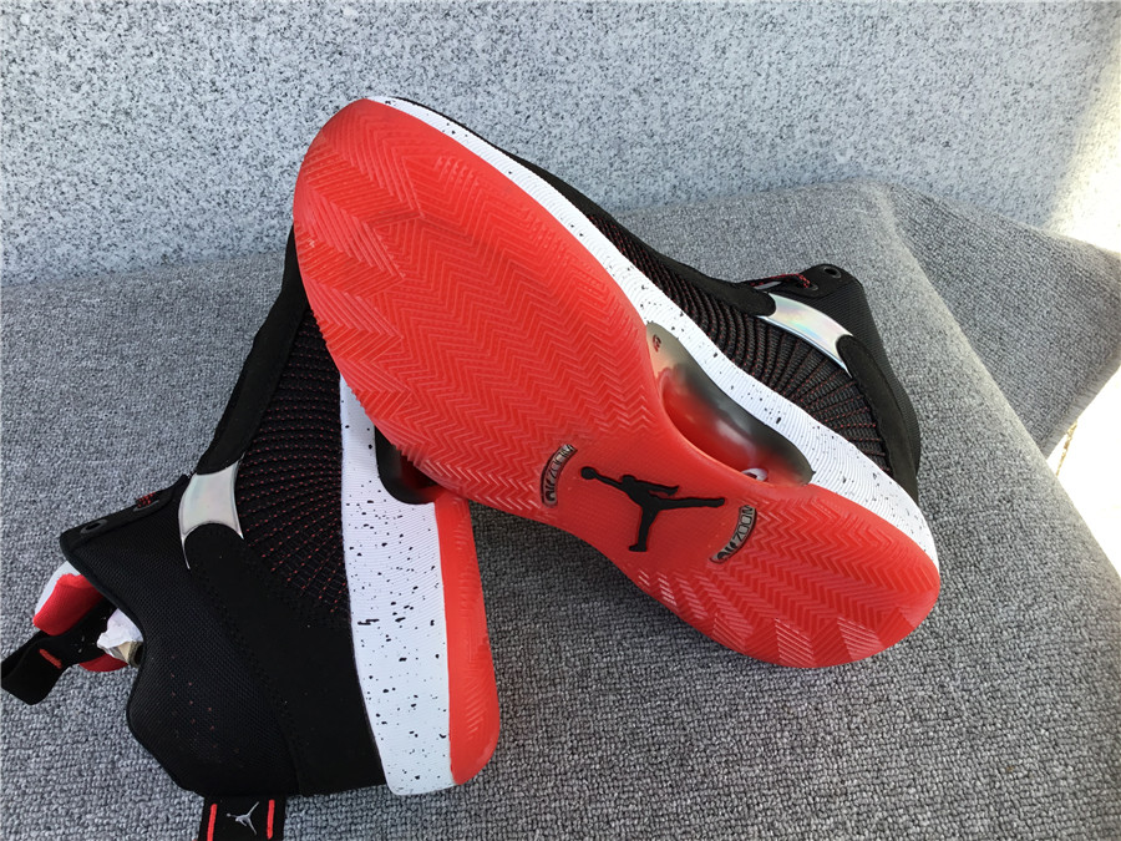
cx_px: 560
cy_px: 420
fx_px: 1004
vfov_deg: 45.4
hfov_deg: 58.4
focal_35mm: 31
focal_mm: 3.3
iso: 25
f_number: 2.4
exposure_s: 1/224
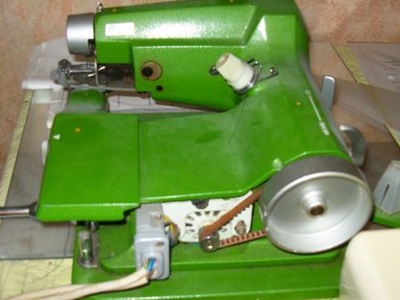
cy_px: 163
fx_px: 578
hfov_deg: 38.2
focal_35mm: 50
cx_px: 195
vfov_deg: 29.1
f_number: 2.9
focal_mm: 5.7
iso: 125
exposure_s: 1/40
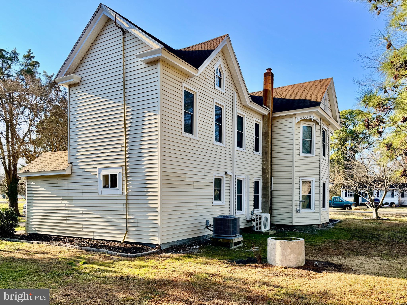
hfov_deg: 71.6
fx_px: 282
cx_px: 204
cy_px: 152
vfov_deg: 56.8
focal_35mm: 24
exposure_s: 1/2053
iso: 100
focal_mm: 6.76
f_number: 1.78
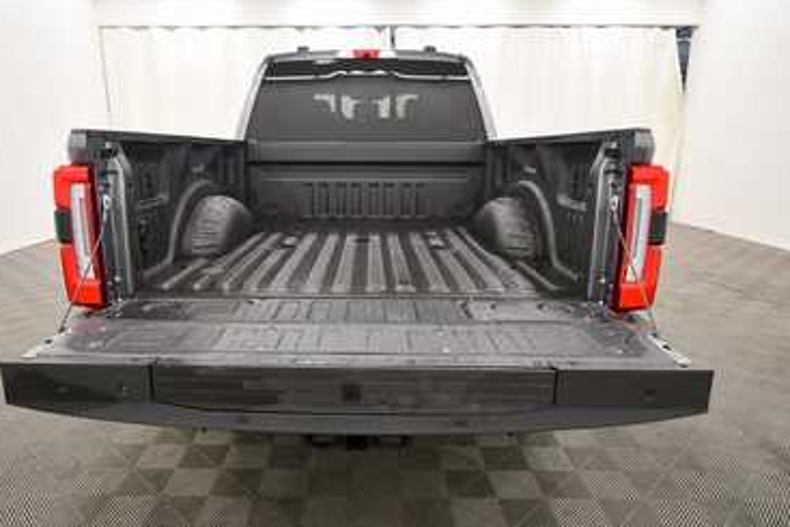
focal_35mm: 24
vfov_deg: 53.1
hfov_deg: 73.6
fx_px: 527
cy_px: 279
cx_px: 364
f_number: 5
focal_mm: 15
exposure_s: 1/125
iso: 1250
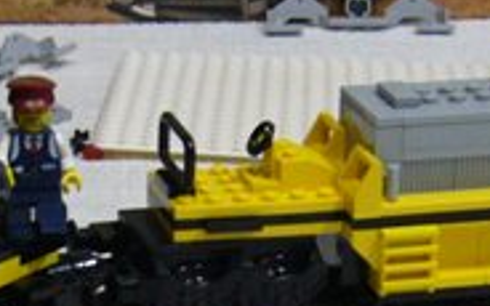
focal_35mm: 161
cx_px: 189
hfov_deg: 13.0
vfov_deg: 8.1
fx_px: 2150
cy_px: 293
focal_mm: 5.8
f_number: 2.8
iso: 200
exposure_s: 1/8
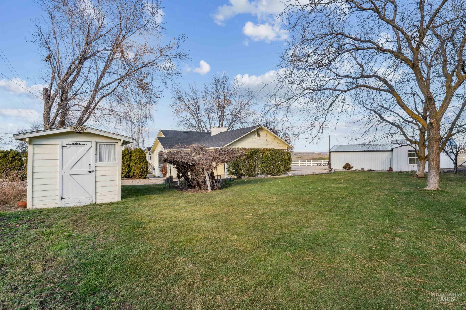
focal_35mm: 19
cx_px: 233
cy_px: 155
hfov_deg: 87.2
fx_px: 245
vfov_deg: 64.8
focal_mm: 18.9
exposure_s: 1/125
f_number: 13
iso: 400
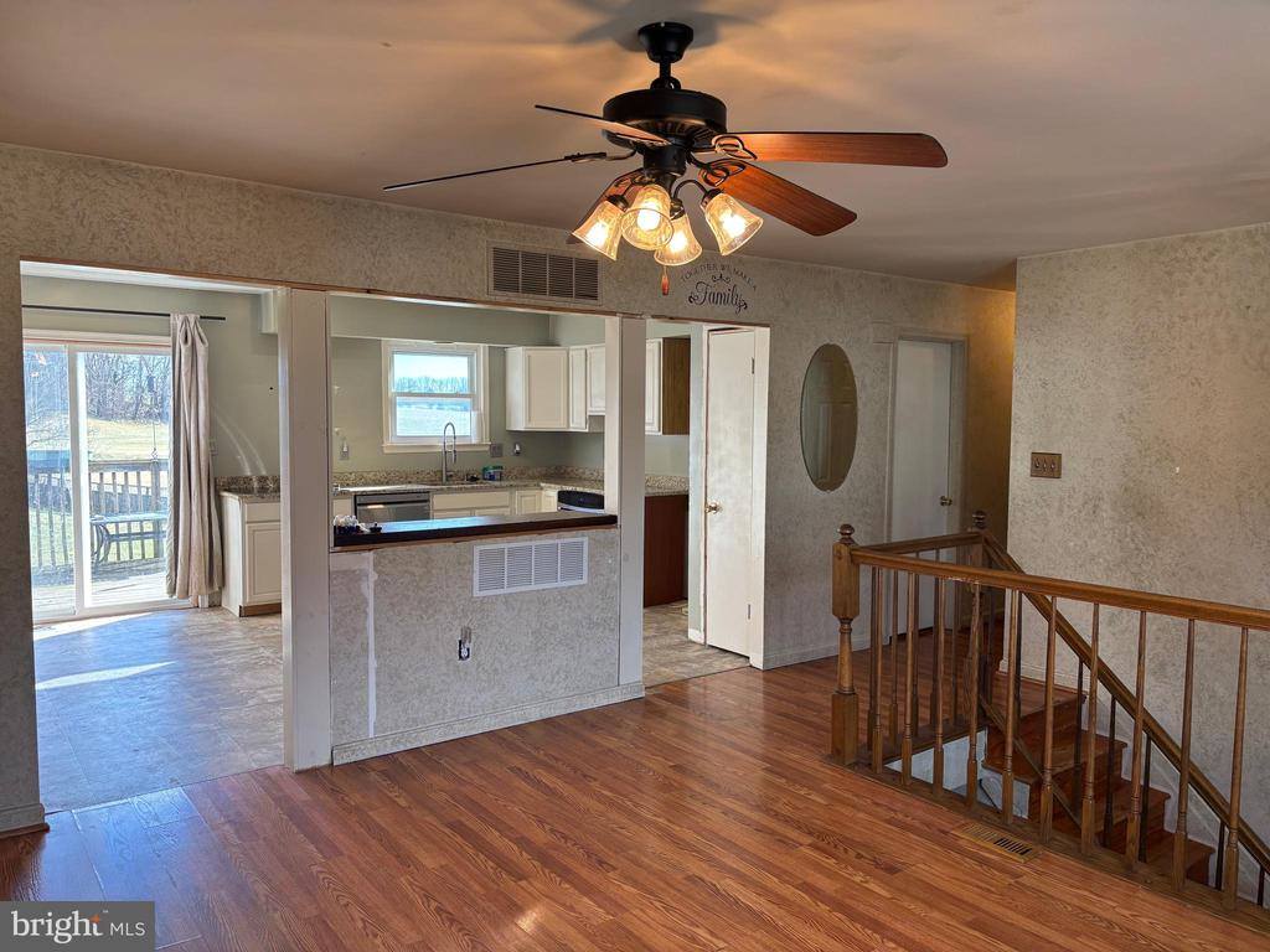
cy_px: 476
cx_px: 635
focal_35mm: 26
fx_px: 954
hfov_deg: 67.3
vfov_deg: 53.1
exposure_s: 1/120
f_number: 1.6
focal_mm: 5.96
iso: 80
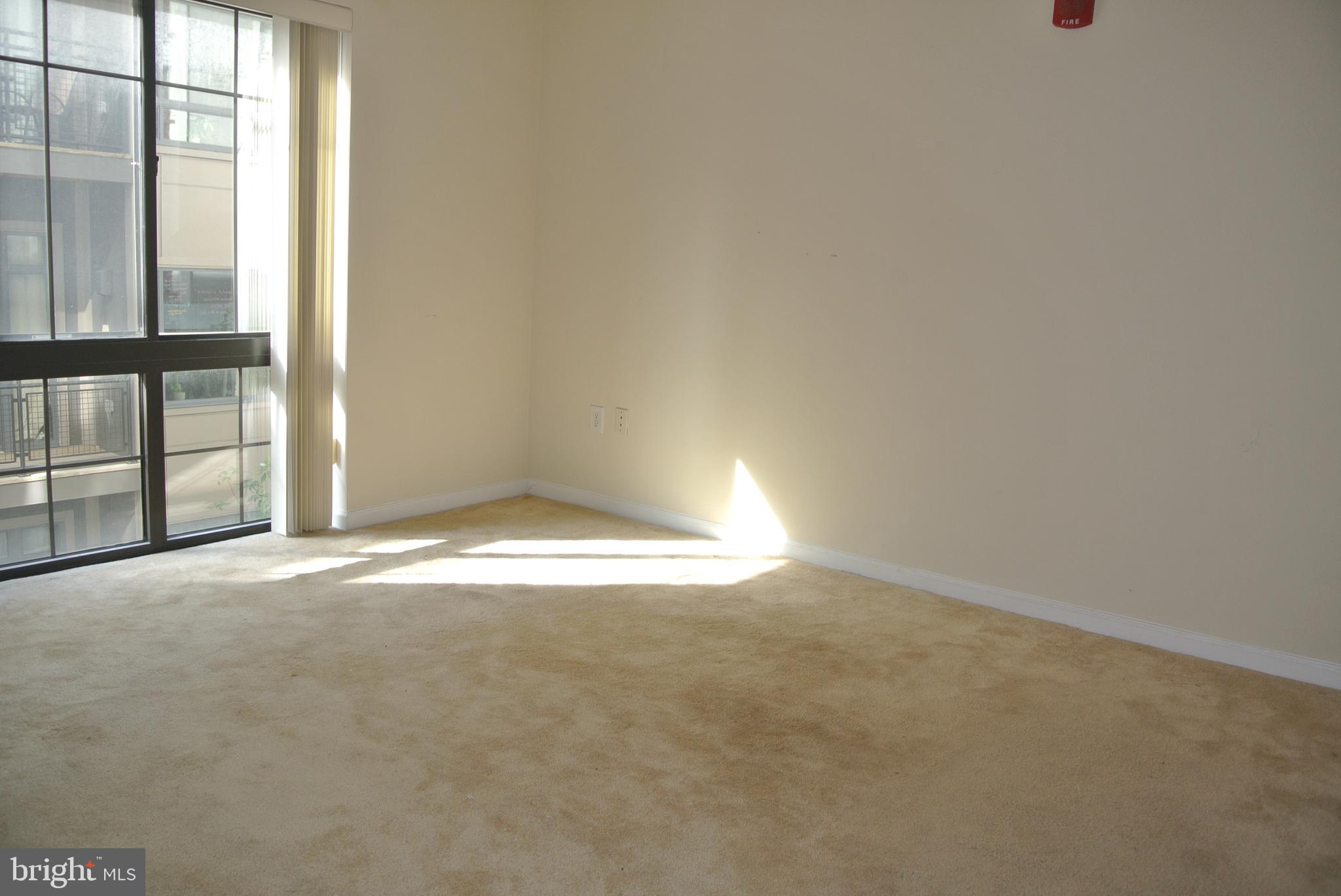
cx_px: 670
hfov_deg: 67.3
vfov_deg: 48.0
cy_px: 448
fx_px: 1007
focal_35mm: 27
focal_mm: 10
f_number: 3.5
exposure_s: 1/60
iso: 125
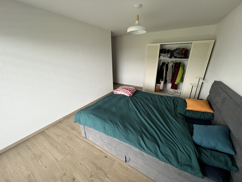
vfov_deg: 89.9
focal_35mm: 13
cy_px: 91
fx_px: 91
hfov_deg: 106.2
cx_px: 121
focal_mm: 1.57
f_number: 1.8
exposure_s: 1/73
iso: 250
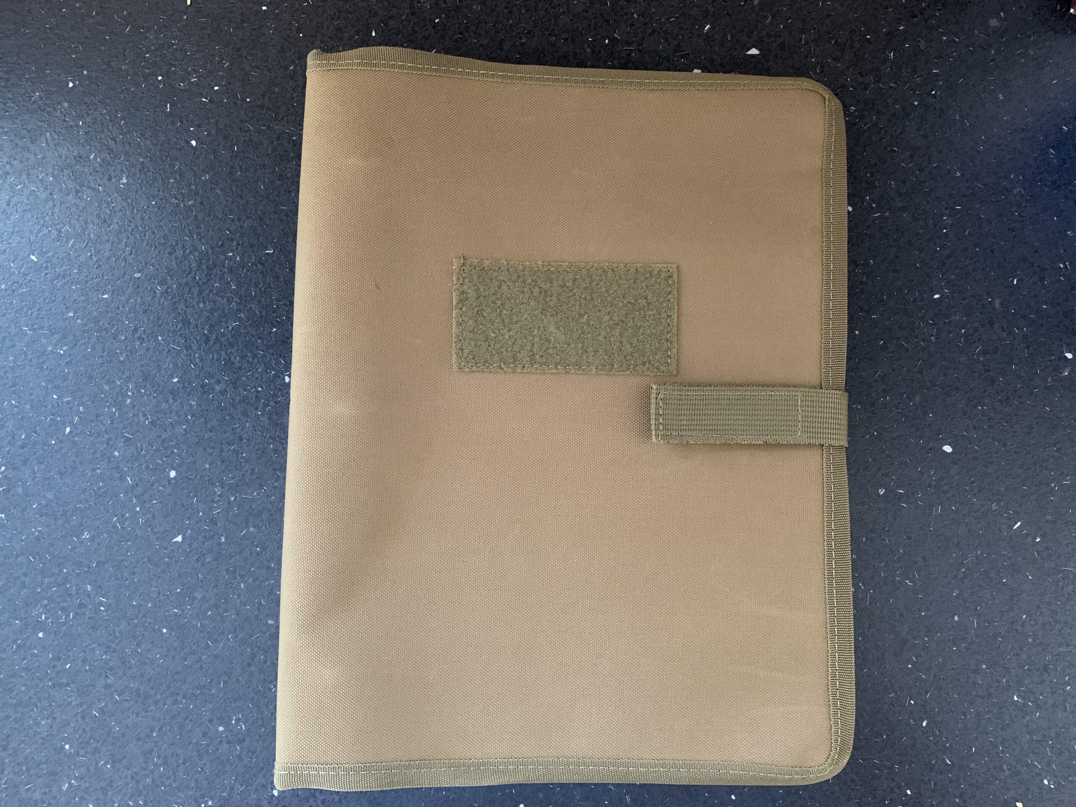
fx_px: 808
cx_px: 538
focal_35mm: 26
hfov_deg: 67.3
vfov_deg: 53.1
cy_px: 404
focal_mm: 4.25
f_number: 1.8
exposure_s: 1/30
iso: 640
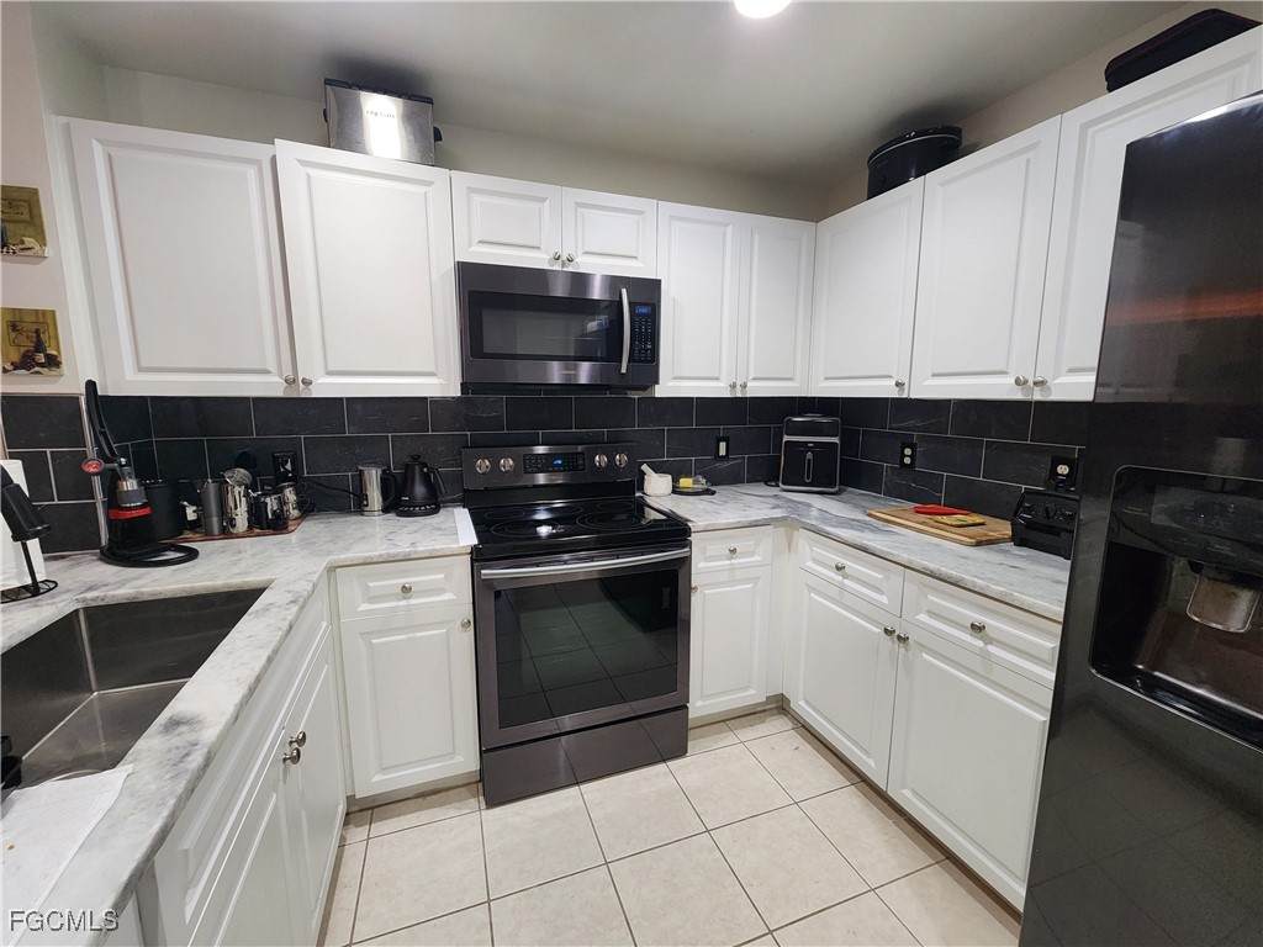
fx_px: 474
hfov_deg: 106.2
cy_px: 474
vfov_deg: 89.9
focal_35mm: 13
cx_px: 632
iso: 320
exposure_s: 1/60
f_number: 2.2
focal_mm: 2.2
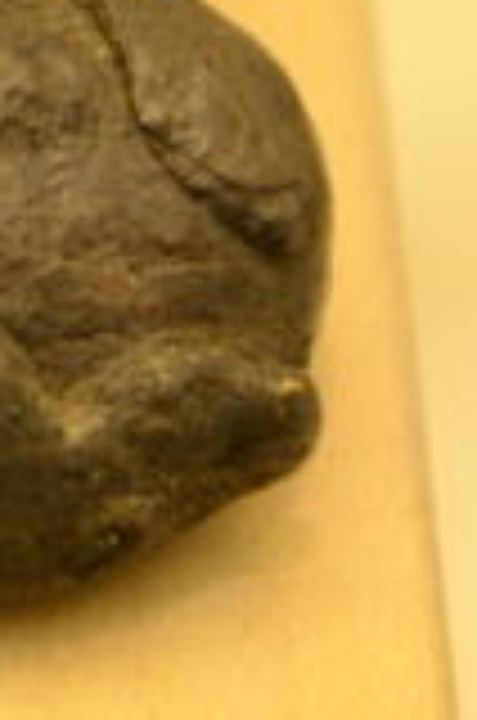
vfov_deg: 1.1
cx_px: -99
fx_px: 37226
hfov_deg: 0.7
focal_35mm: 1865
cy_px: -14
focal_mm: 300
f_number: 6.3
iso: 1000
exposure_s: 1/80
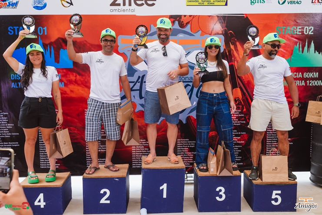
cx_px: 161
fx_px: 322
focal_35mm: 36
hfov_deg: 53.1
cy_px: 108
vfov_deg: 36.9
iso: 640
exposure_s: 1/500
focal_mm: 24
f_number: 2.8
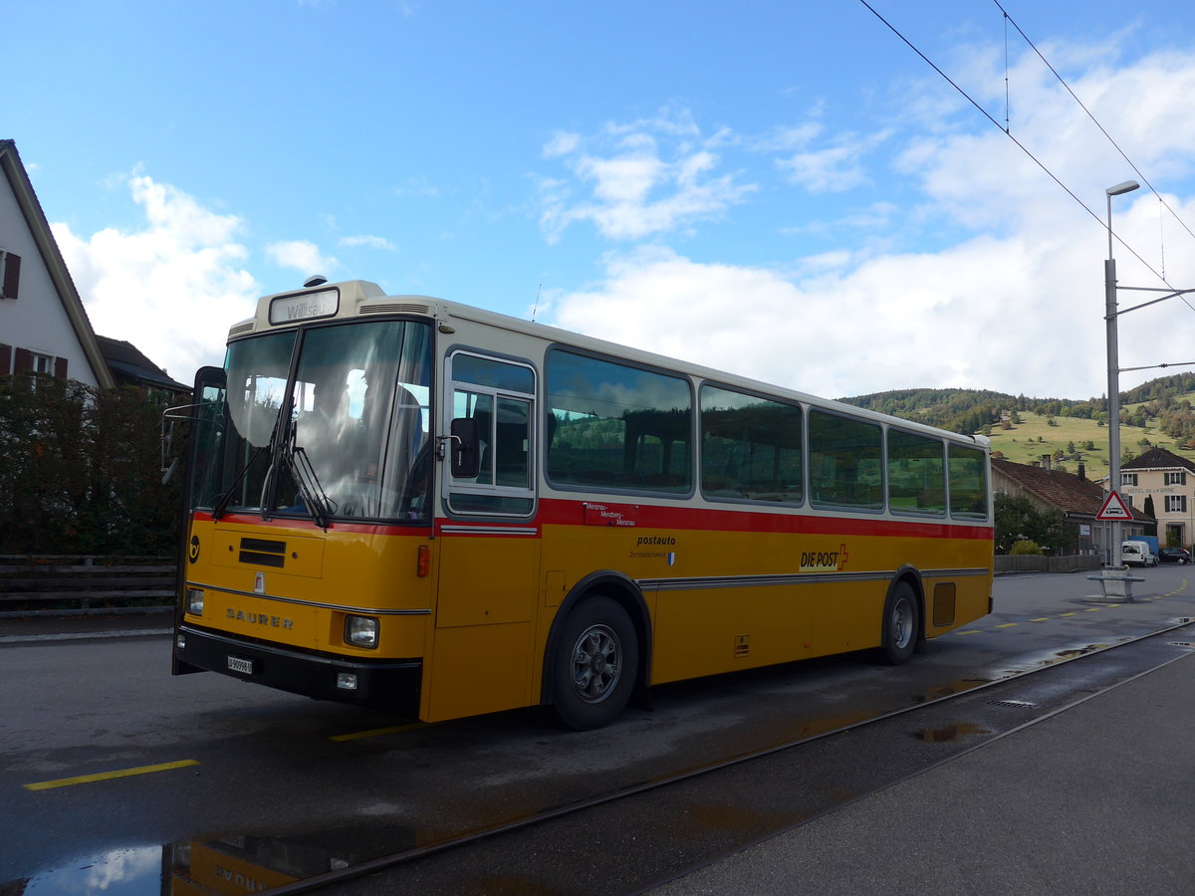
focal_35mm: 29
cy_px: 448
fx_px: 1001
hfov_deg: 61.7
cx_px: 598
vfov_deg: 48.2
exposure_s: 1/1000
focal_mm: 6
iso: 80
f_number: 2.8
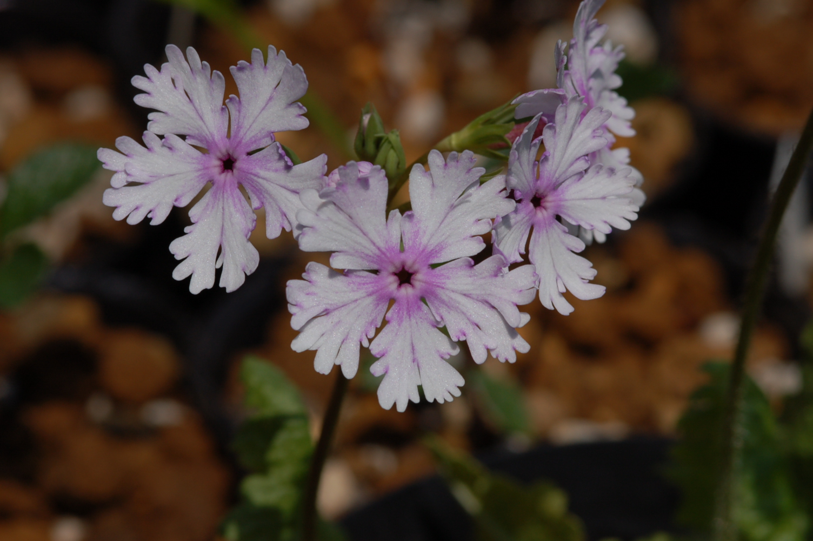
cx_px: 406
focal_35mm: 158
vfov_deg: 8.7
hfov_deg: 13.1
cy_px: 270
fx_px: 3554
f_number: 16
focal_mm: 105
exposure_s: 1/640
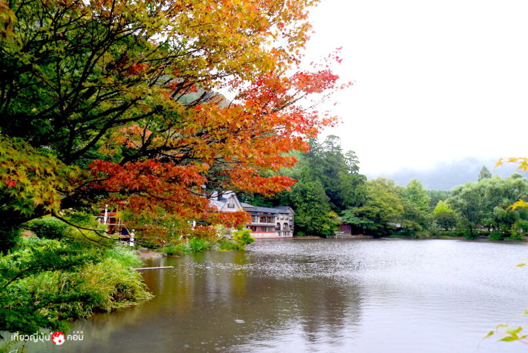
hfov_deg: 73.7
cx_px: 264
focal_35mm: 24
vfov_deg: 53.2
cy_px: 176
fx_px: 352
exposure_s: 1/60
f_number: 3.5
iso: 500
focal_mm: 16
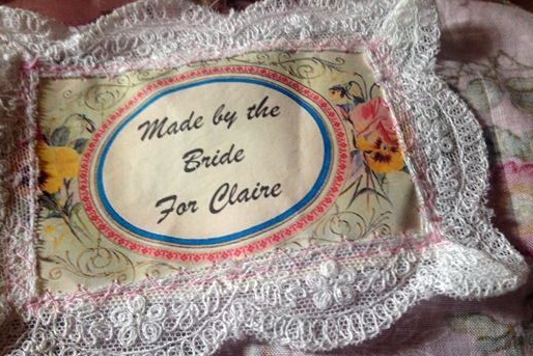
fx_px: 548
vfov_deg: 35.9
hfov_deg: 51.9
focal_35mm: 37
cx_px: 269
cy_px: 194
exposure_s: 1/20
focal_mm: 4.28
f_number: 2.4
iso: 160
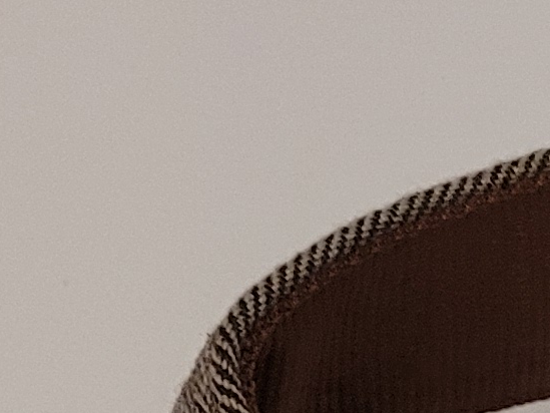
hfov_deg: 9.0
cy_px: 1187
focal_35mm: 191
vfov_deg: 7.0
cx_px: 1448
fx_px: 3035
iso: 320
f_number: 1.8
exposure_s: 1/120
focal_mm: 5.4
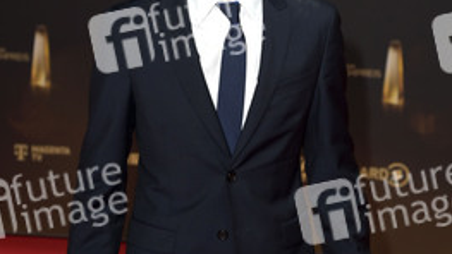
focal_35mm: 124
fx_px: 1486
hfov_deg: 17.3
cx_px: 227
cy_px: 118
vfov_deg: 9.8
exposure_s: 1/250
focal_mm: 78
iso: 1250
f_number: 5
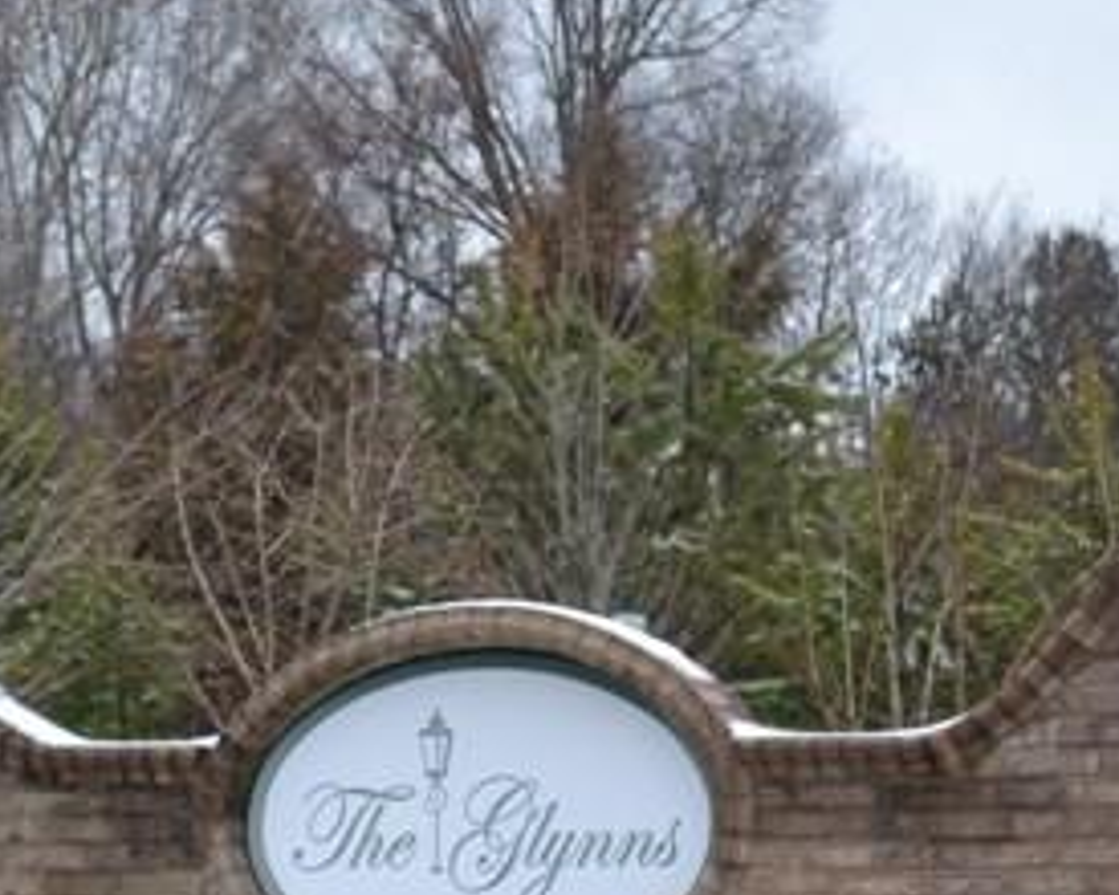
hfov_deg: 10.7
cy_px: 685
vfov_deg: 8.6
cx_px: 480
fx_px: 5964
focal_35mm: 180
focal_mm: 55
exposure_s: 1/125
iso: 160
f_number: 5.6
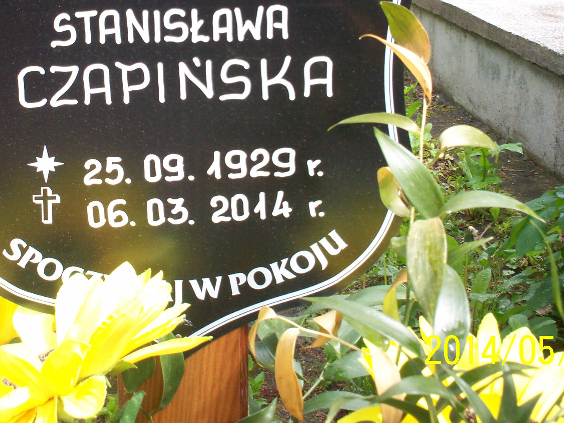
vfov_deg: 23.3
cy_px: 82
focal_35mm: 62
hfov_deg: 30.9
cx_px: 175
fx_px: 1010
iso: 100
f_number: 4.5
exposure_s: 1/109
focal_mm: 6
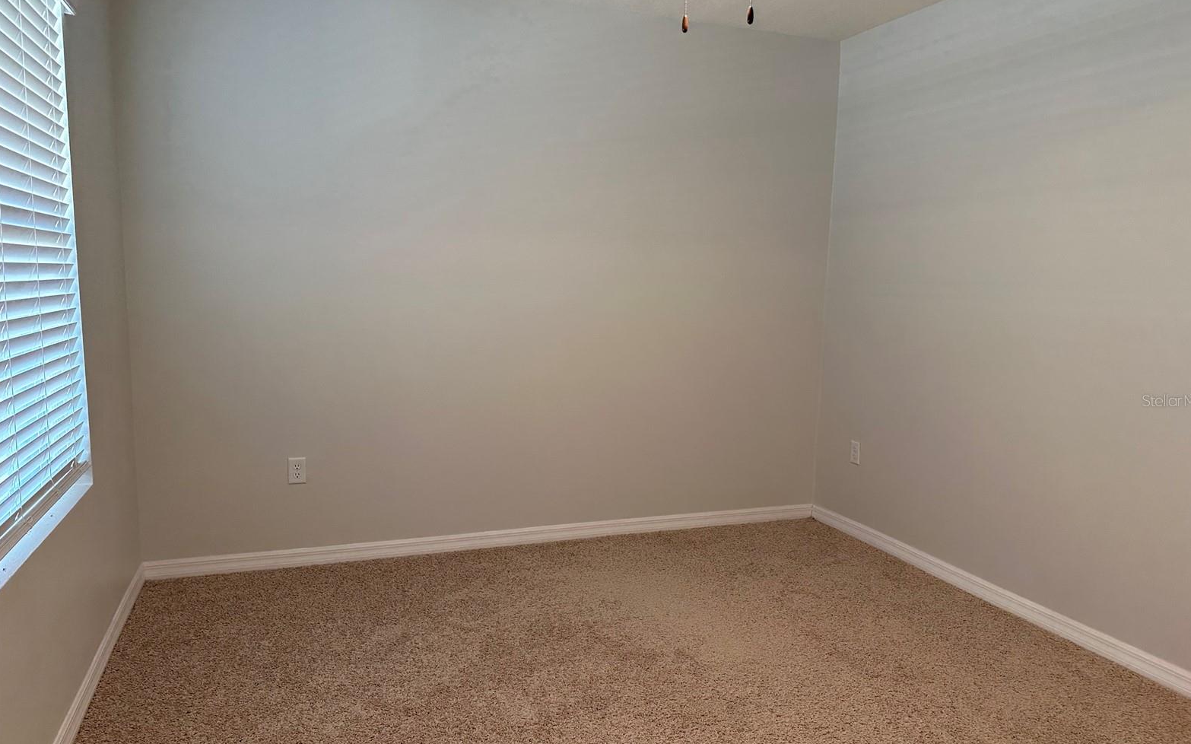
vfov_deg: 47.5
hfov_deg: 70.4
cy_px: 400
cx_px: 605
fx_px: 844
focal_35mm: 26
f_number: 1.78
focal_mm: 6.86
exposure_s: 1/60
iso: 160
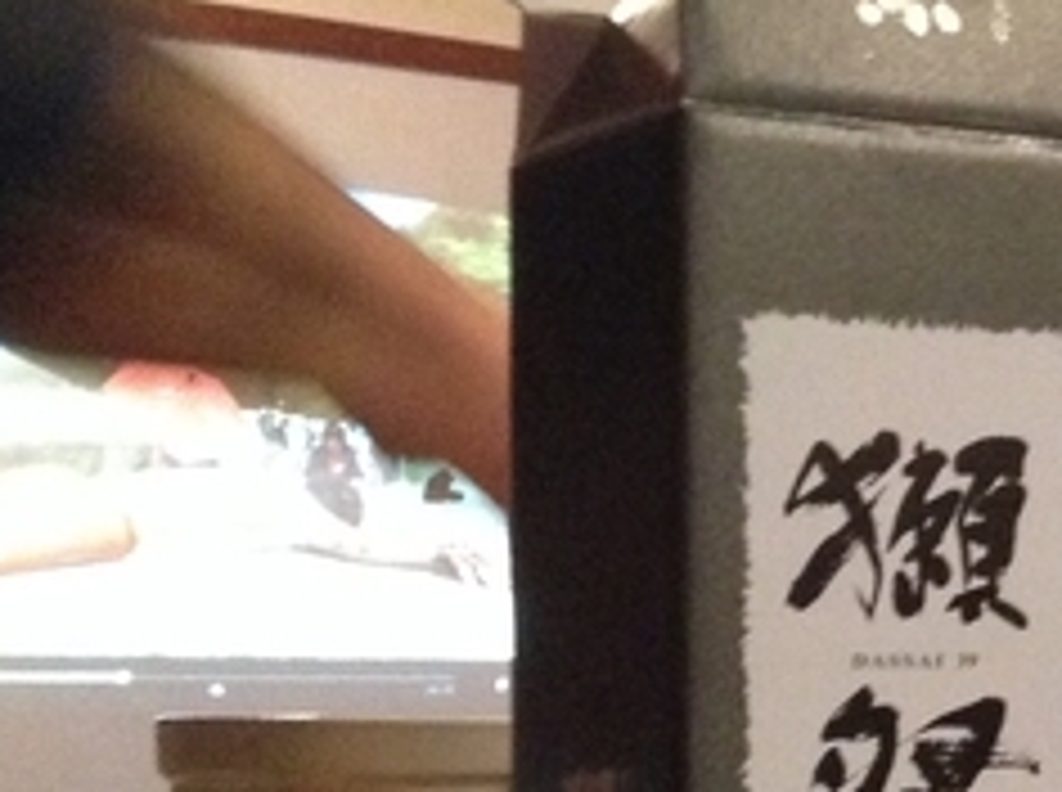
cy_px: 612
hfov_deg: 16.6
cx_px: 1404
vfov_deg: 13.1
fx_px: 3429
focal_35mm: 112
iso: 320
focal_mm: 3.3
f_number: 2.4
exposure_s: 1/15
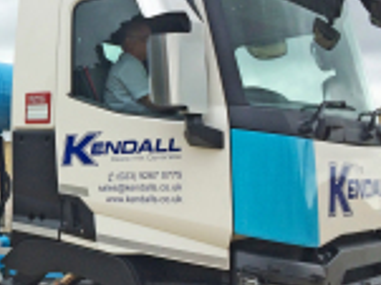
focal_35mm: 73
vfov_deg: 20.1
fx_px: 803
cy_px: 153
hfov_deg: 24.7
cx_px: -48
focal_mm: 4.15
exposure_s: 1/977
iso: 32
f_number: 2.2
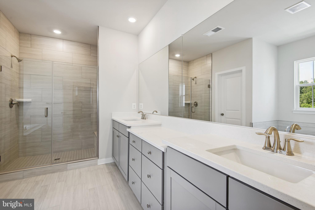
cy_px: 105
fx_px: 140
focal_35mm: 16
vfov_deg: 73.7
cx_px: 158
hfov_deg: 96.7
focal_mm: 16
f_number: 8
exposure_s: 1/10
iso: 200
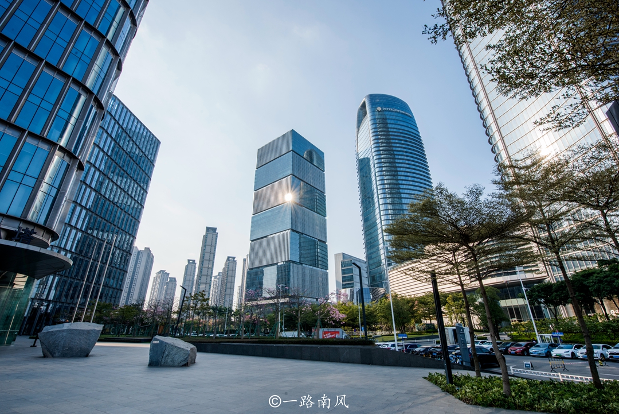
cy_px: 207
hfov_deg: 96.7
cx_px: 310
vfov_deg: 73.8
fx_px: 275
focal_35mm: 16
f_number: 13
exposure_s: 1/125
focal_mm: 16
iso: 200
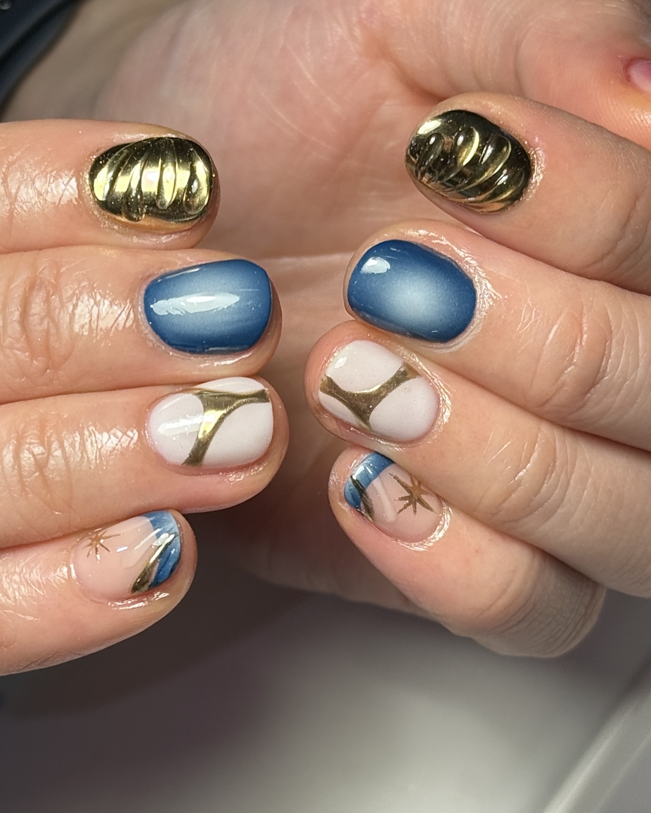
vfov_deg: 43.7
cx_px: 301
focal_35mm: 42
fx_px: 1011
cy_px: 355
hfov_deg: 35.7
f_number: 1.78
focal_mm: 6.76
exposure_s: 1/121
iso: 50
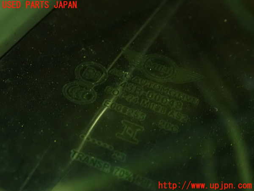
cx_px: 127
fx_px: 426
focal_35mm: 58
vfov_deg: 25.2
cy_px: 96
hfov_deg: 33.2
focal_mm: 10.35
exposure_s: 1/6
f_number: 3.5
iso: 1600
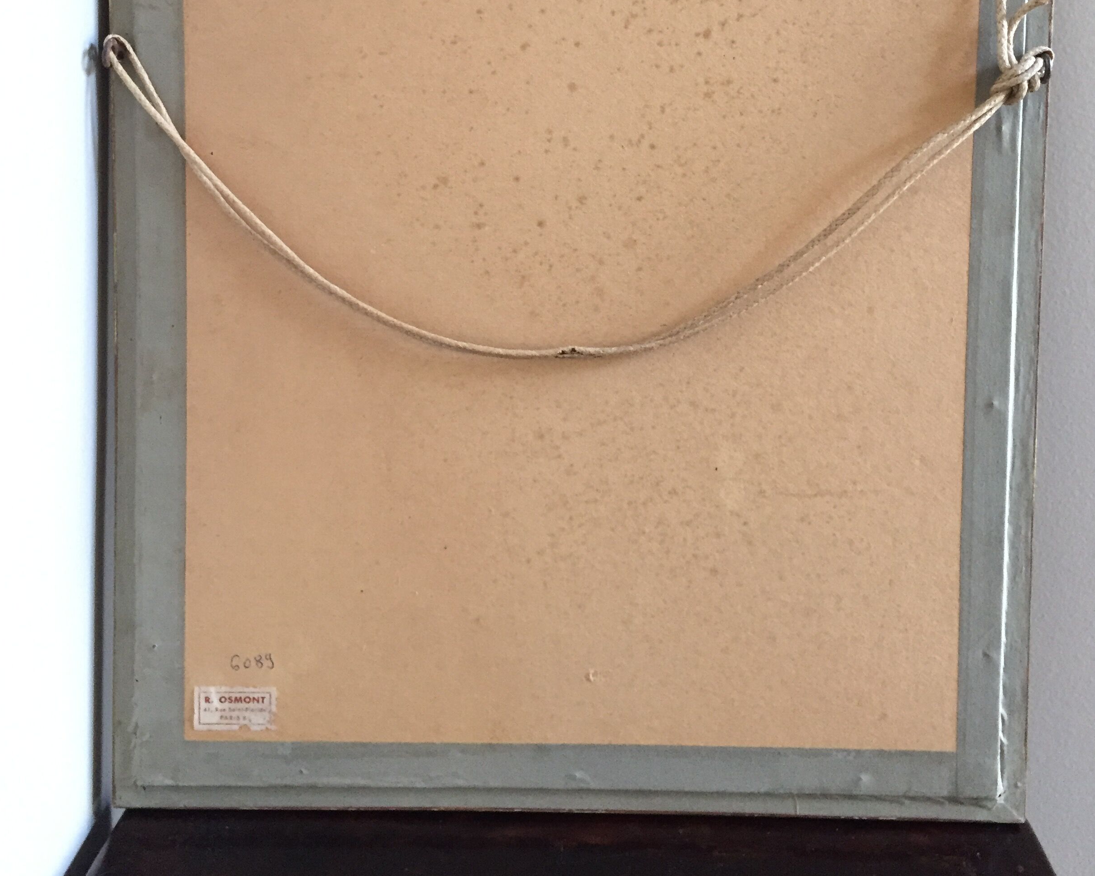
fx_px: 1232
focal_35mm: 38
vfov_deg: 38.6
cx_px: 549
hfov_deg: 47.9
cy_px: 272
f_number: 2.2
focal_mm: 4.15
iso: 250
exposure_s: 1/33
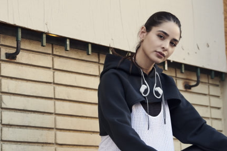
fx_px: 649
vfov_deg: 13.3
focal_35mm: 103
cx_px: 118
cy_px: 95
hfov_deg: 19.8
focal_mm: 70
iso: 800
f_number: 4
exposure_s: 1/640
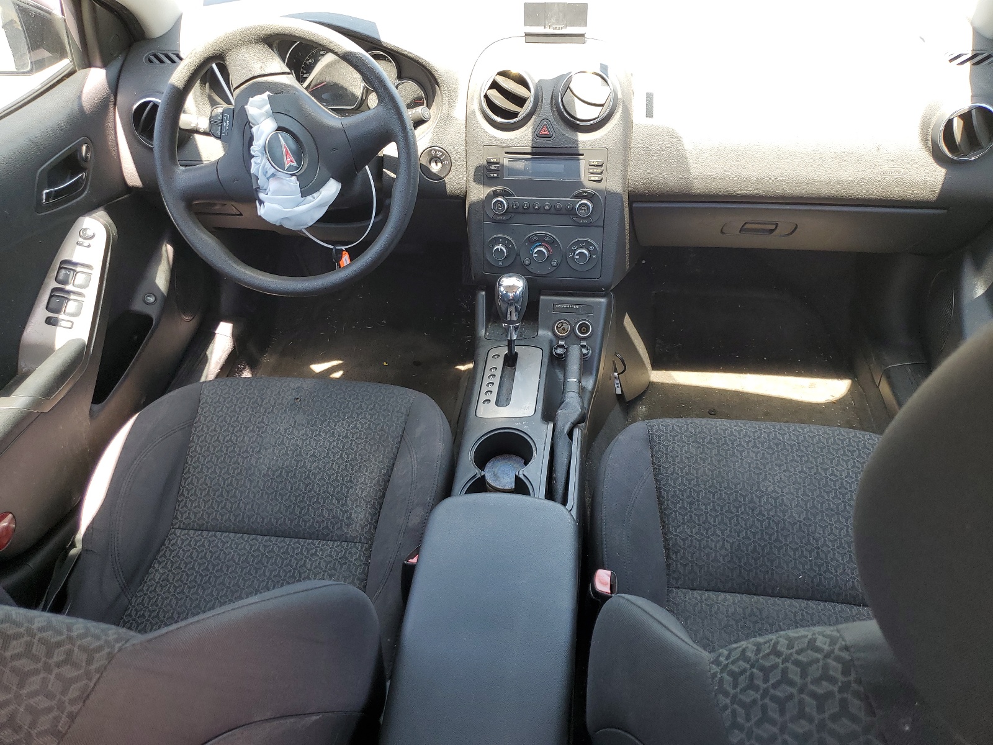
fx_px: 746
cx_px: 496
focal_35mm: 26
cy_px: 372
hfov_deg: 67.3
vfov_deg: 53.1
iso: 52
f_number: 1.5
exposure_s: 1/120
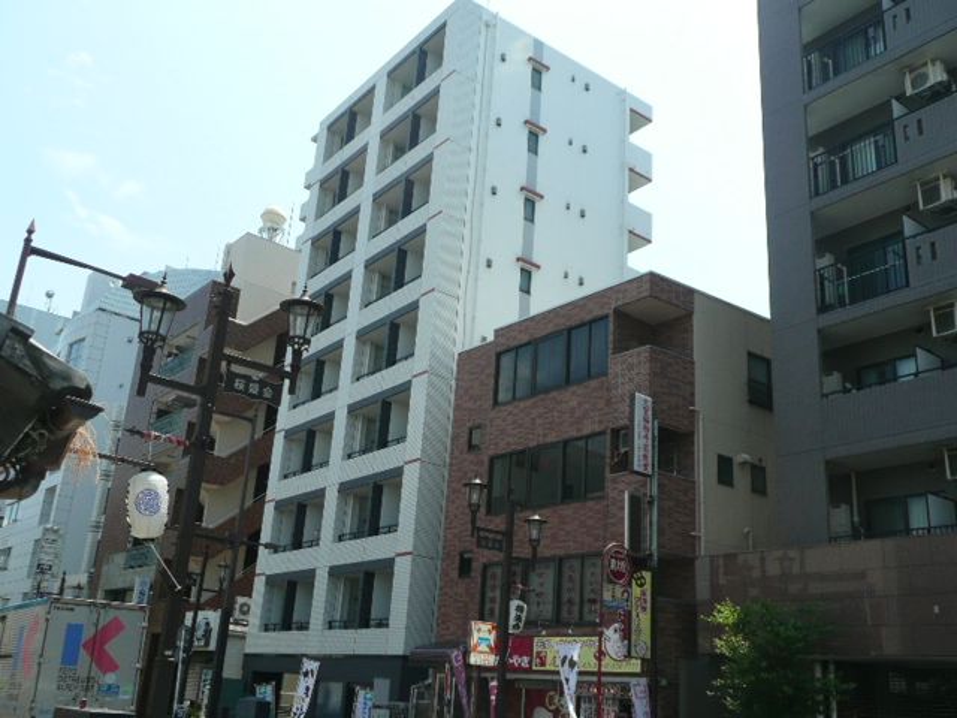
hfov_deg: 55.4
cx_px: 478
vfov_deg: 42.9
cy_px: 359
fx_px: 912
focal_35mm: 33
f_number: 3.3
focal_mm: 4.6
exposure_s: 1/500
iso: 100
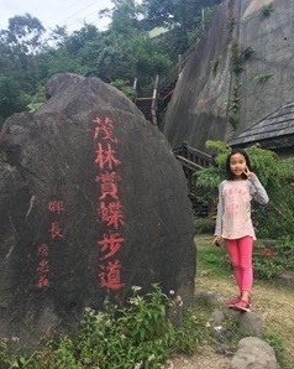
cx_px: 154
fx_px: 414
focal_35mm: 38
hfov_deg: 39.1
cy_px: 214
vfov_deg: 47.8
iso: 25
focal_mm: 4.15
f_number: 2.2
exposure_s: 1/179
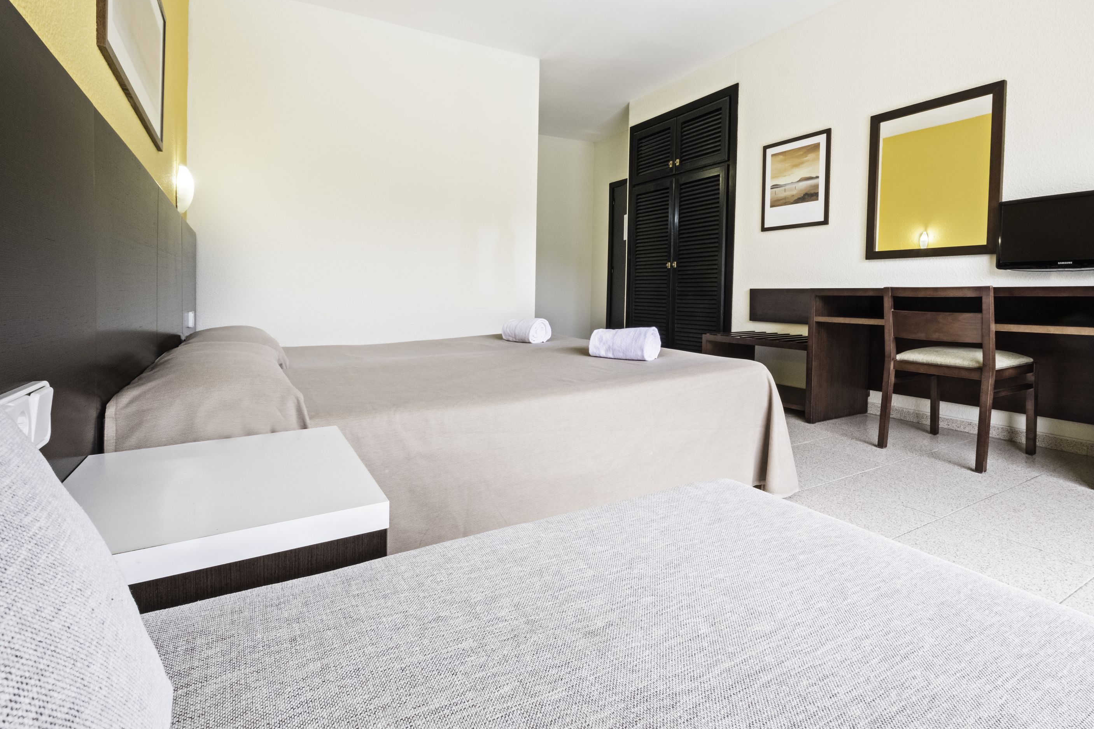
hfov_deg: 96.7
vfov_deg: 73.7
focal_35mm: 16
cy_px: 366
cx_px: 565
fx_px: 486
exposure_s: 1/4
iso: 800
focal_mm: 10
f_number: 14
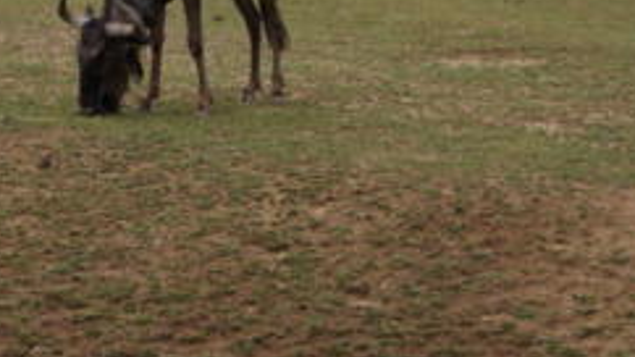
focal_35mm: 130
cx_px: 194
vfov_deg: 9.2
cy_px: -25
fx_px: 2188
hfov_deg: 16.5
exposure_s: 1/1600
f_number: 2.8
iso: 200
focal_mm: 40
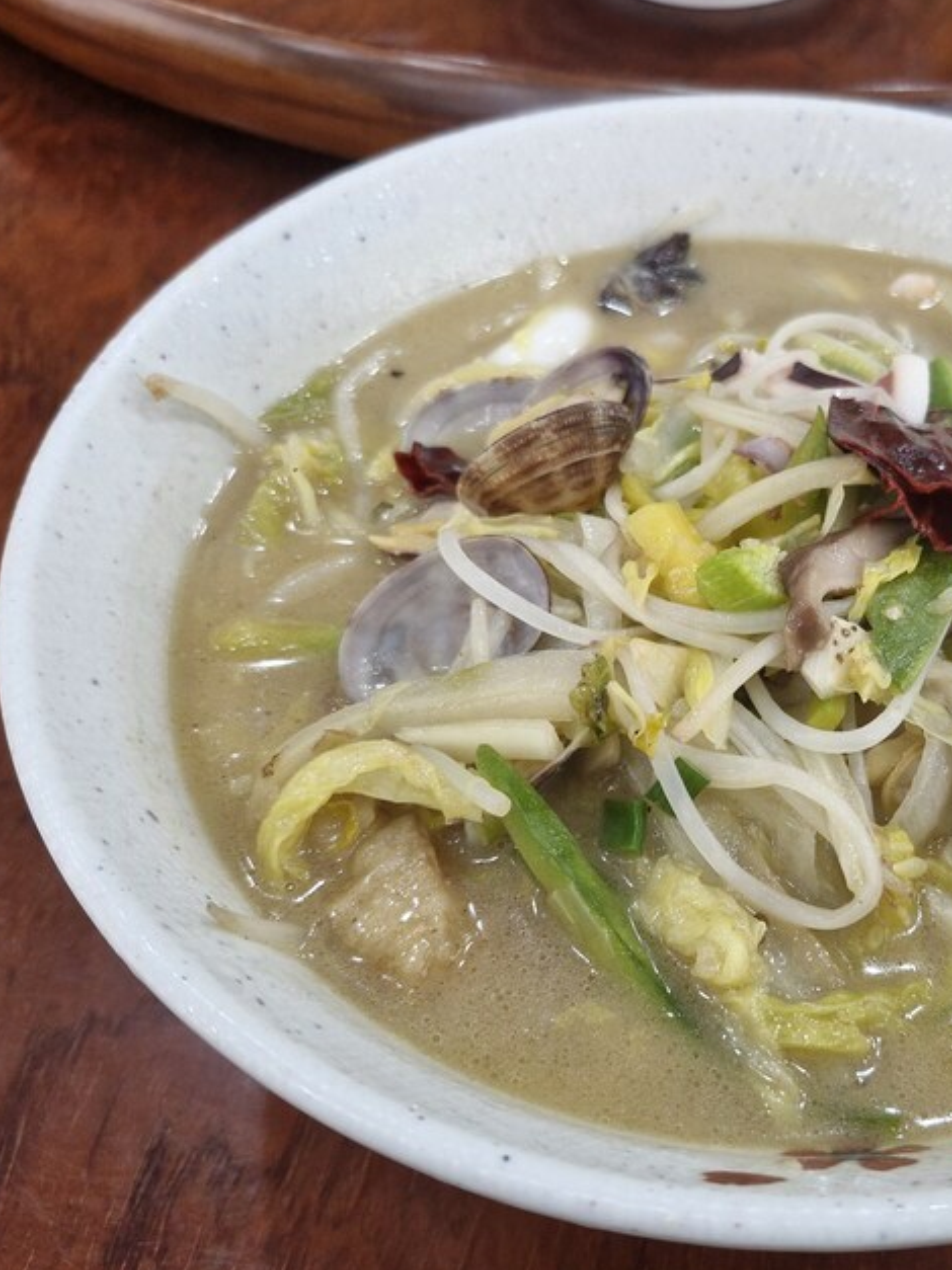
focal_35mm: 33
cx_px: 723
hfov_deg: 41.6
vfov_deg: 55.4
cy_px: 651
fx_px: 1210
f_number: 1.8
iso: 250
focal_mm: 5.54
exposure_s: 1/120
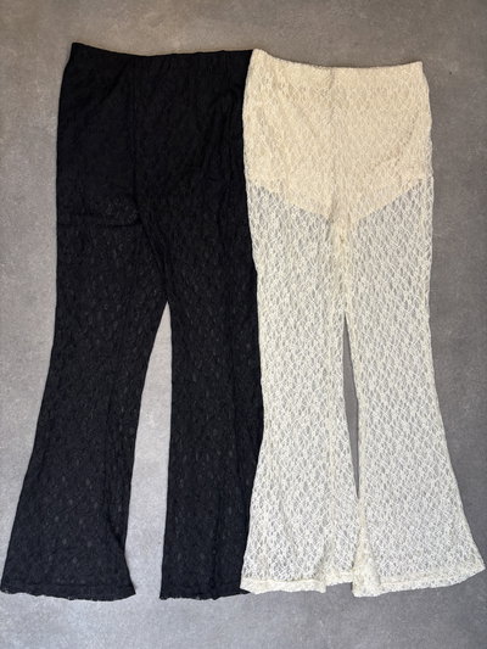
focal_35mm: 26
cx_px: 244
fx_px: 488
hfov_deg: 53.1
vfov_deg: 67.3
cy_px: 324
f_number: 1.6
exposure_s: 1/50
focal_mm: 5.96
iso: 80
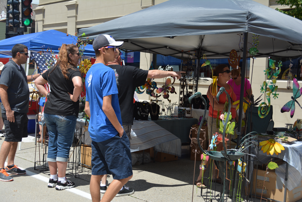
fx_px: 403
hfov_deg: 41.1
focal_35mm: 48
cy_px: 101
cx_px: 151
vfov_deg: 28.1
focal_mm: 32
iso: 400
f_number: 5.6
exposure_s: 1/1600
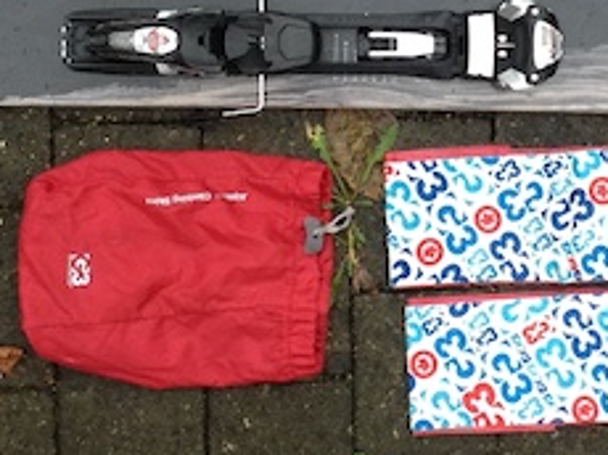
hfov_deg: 16.1
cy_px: 130
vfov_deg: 12.1
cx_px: 478
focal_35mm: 122
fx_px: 2141
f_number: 2.4
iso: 80
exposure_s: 1/120
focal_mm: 4.28
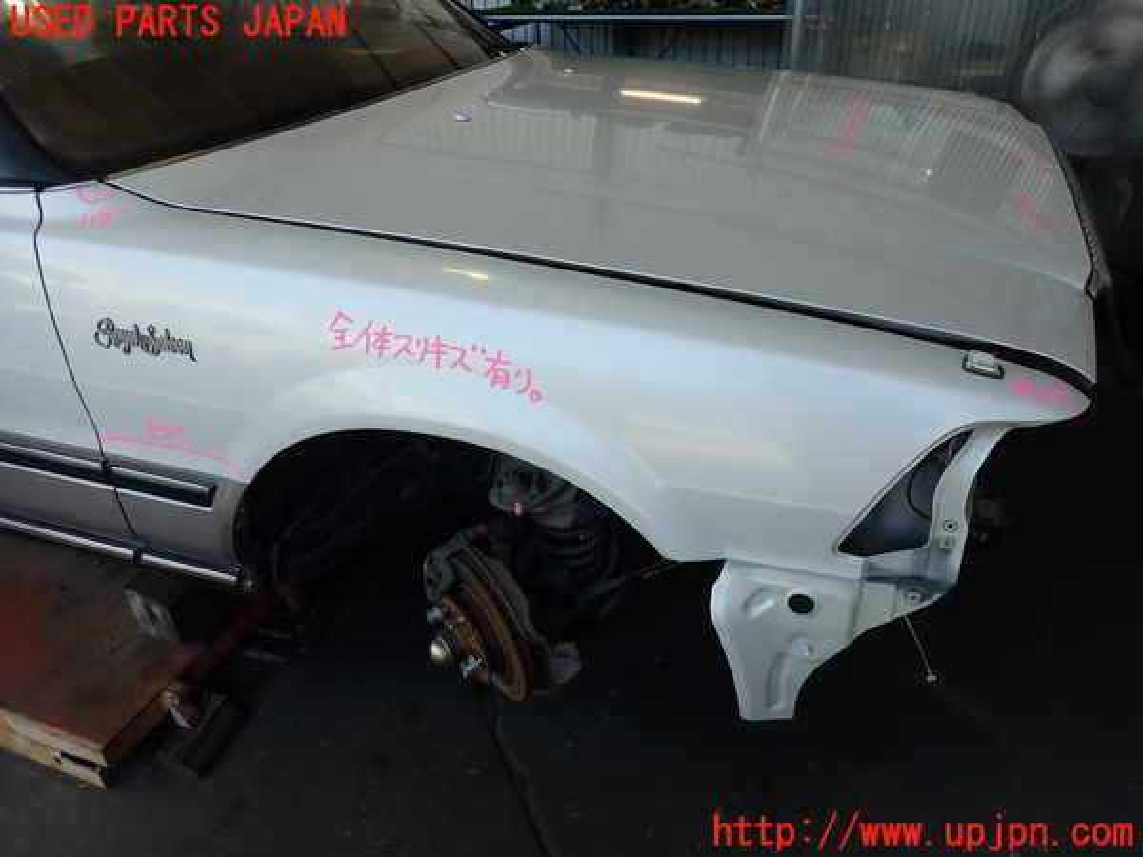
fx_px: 825
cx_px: 572
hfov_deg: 69.4
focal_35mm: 25
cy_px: 428
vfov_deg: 54.9
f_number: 2.8
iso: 100
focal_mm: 4.5
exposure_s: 1/200
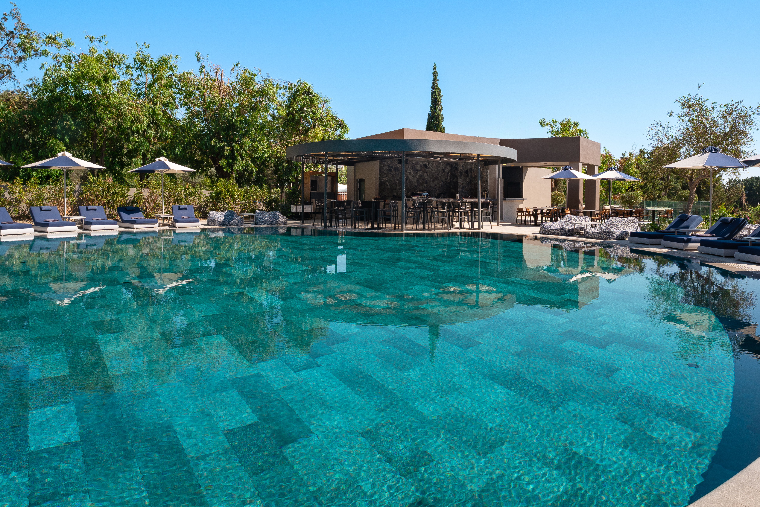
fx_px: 464
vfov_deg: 56.7
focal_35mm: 22
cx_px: 418
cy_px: 198
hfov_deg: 78.3
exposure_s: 1/100
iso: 100
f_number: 8
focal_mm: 14
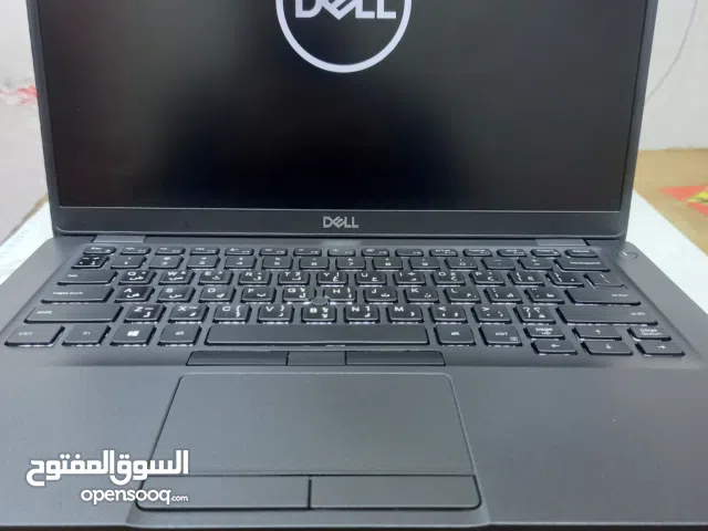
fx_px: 511
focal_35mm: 25
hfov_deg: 69.4
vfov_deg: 54.9
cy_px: 266
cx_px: 354
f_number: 2
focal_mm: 4.6
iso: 250
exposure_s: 1/33
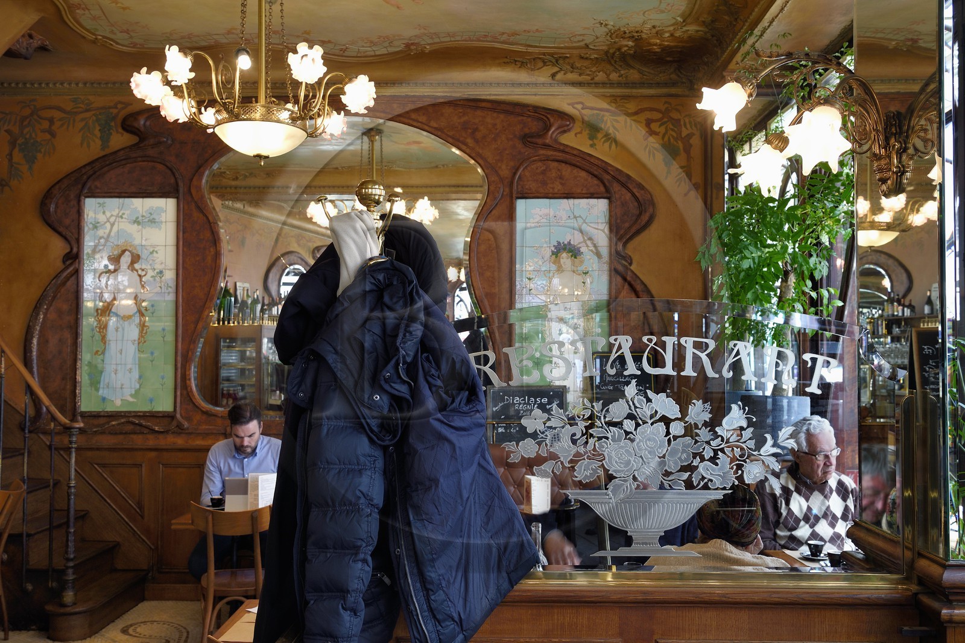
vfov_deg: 38.9
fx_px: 911
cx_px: 482
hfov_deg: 55.8
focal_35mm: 34
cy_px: 322
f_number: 9
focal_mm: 34
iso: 400
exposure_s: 1/13
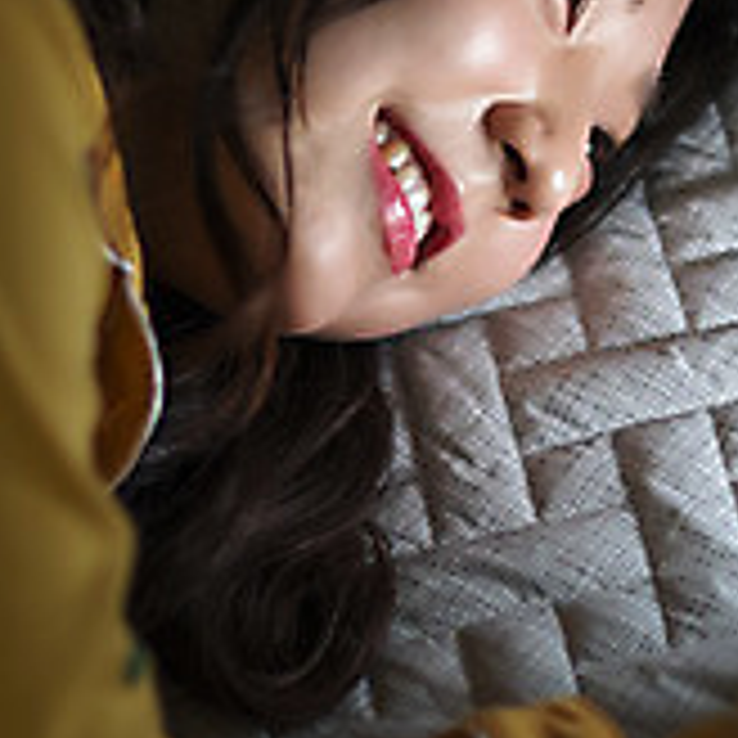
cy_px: 387
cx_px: 155
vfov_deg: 11.3
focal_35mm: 155
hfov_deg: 11.2
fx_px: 3739
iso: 1000
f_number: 1.4
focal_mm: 50
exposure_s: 1/100
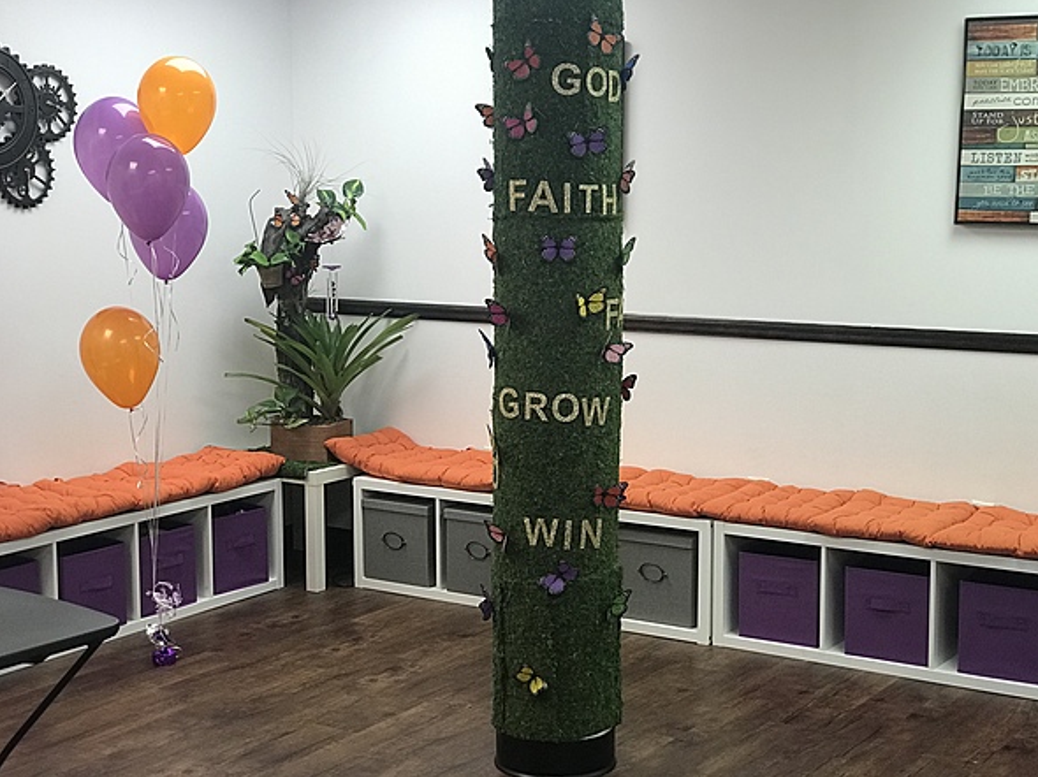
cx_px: 517
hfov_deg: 33.2
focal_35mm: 58
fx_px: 1738
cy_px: 385
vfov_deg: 25.2
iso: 125
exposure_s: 1/60
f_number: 2.8
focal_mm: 6.6
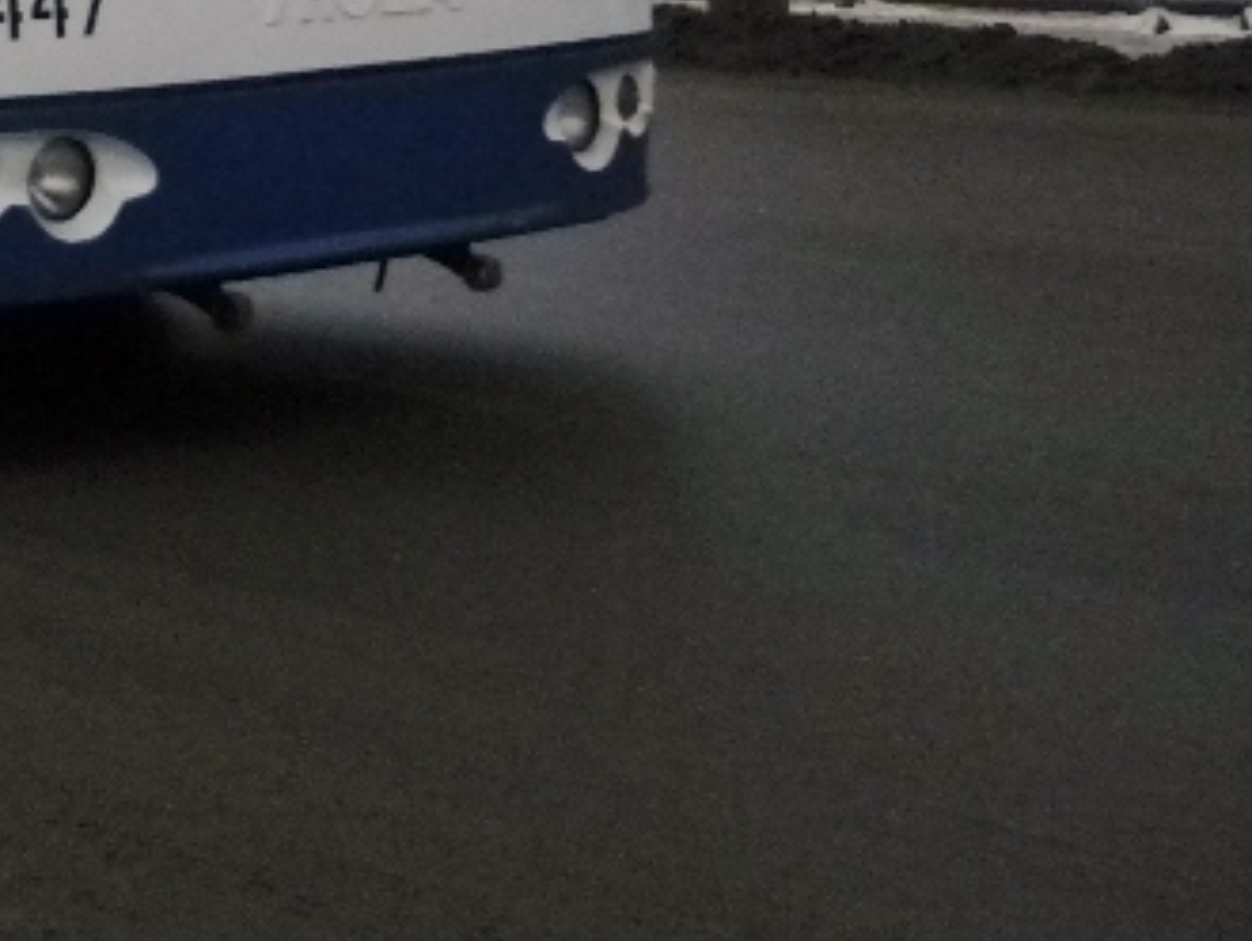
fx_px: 3258
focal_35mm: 90
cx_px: -182
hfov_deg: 20.6
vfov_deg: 15.5
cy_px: -321
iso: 400
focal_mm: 5.5
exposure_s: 1/400
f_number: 2.8
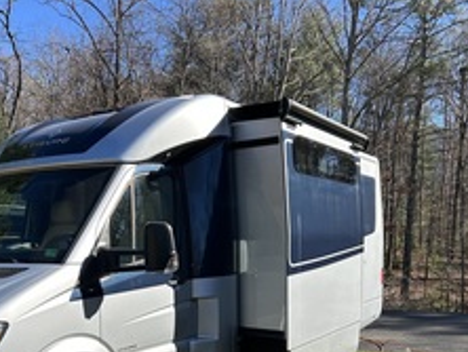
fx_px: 555
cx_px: 154
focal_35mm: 41
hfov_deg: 45.0
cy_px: 271
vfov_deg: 34.3
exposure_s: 1/2045
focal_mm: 5.7
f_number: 1.5
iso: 50
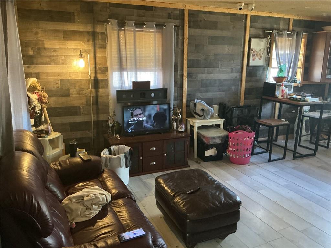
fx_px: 277
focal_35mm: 29
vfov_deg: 48.2
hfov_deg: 61.7
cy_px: 124
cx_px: 166
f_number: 1.8
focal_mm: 3
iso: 320
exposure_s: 1/30
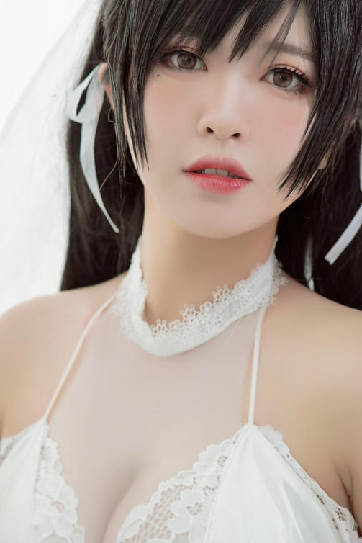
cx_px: 272
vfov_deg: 12.1
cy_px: 340
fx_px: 2548
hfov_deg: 8.1
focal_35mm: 169
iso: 125
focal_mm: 85
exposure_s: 1/100
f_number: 2.8
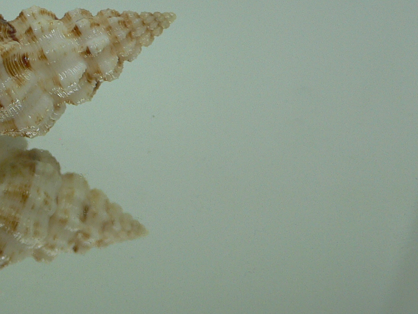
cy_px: 76
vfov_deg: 20.3
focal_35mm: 72
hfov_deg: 25.8
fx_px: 869
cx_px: 12
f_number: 2.8
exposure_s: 1/60
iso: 100
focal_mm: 4.6
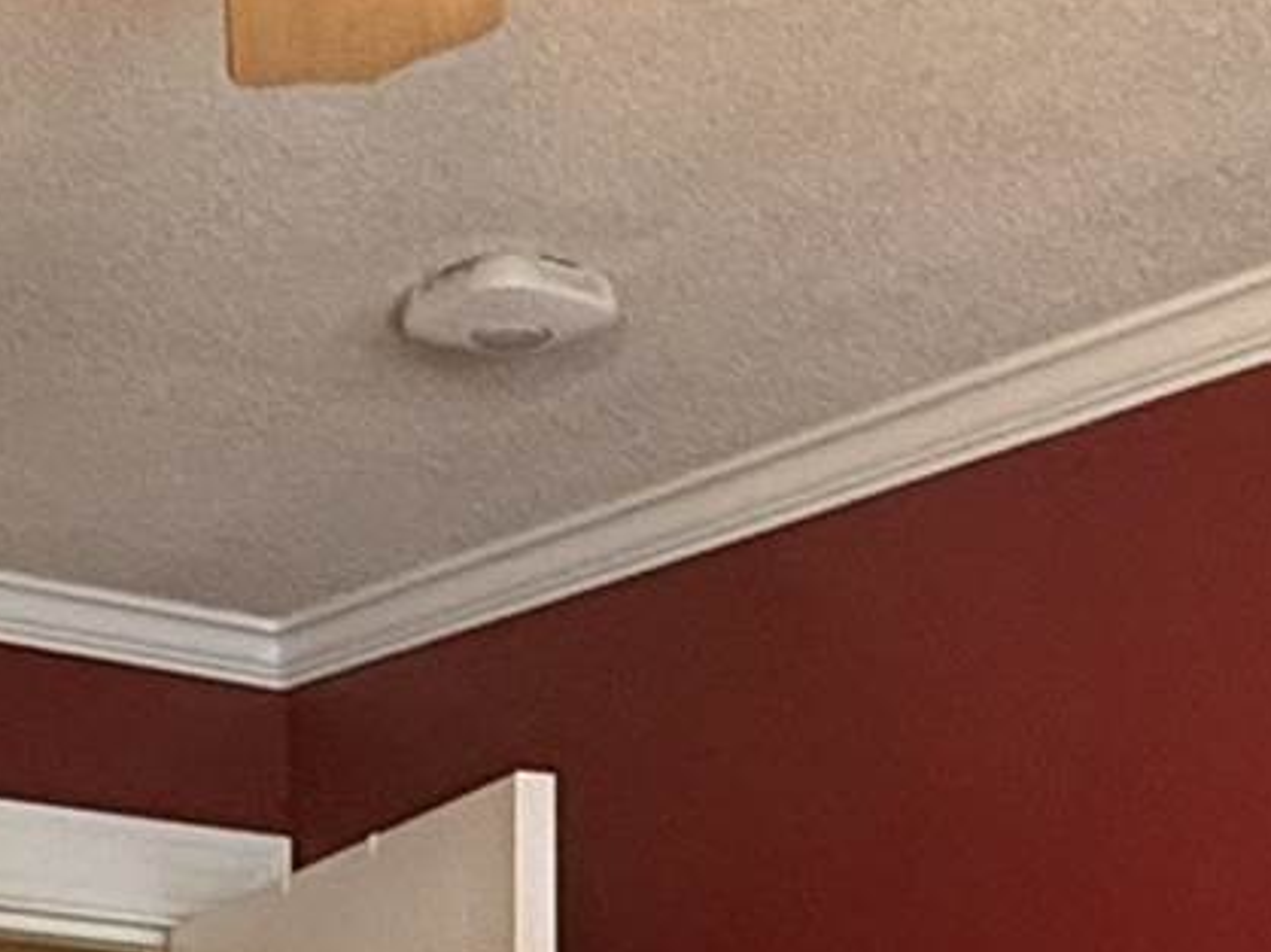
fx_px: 3780
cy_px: 2251
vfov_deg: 11.8
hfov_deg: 19.0
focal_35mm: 103
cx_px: 316
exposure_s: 1/60
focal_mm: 2.22
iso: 250
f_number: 2.2
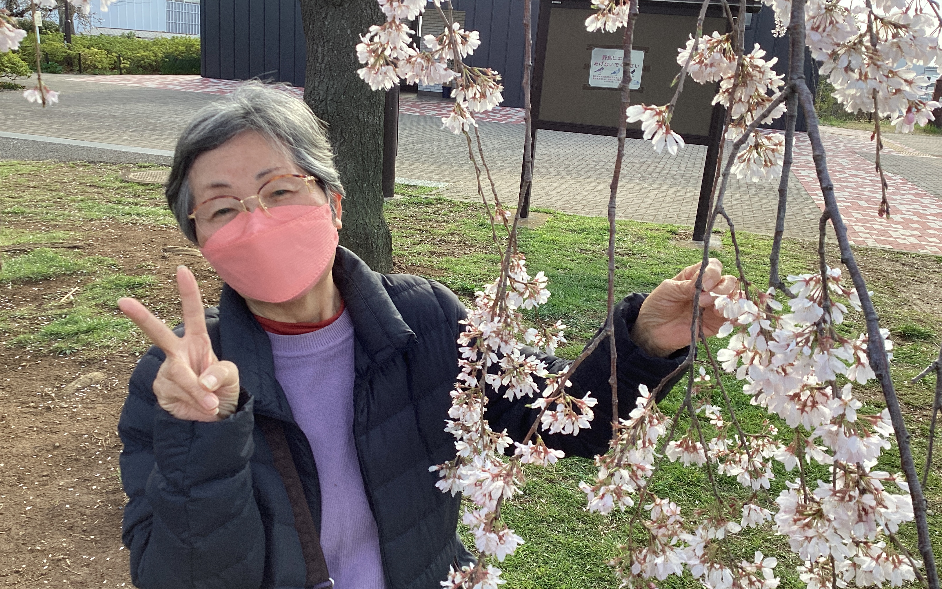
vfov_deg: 38.3
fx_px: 847
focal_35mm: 33
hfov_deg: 58.1
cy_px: 298
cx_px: 471
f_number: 2.4
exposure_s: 1/203
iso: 25
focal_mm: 3.3
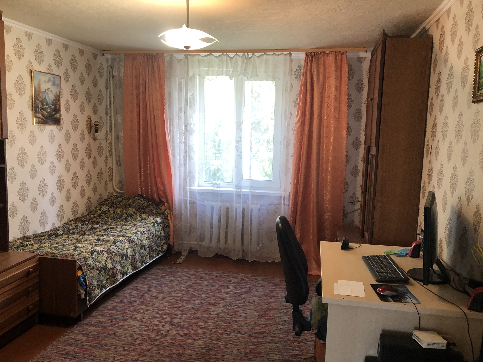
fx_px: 391
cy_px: 181
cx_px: 242
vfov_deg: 49.7
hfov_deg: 63.4
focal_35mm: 28
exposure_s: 1/33
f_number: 1.8
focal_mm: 3.99
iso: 40
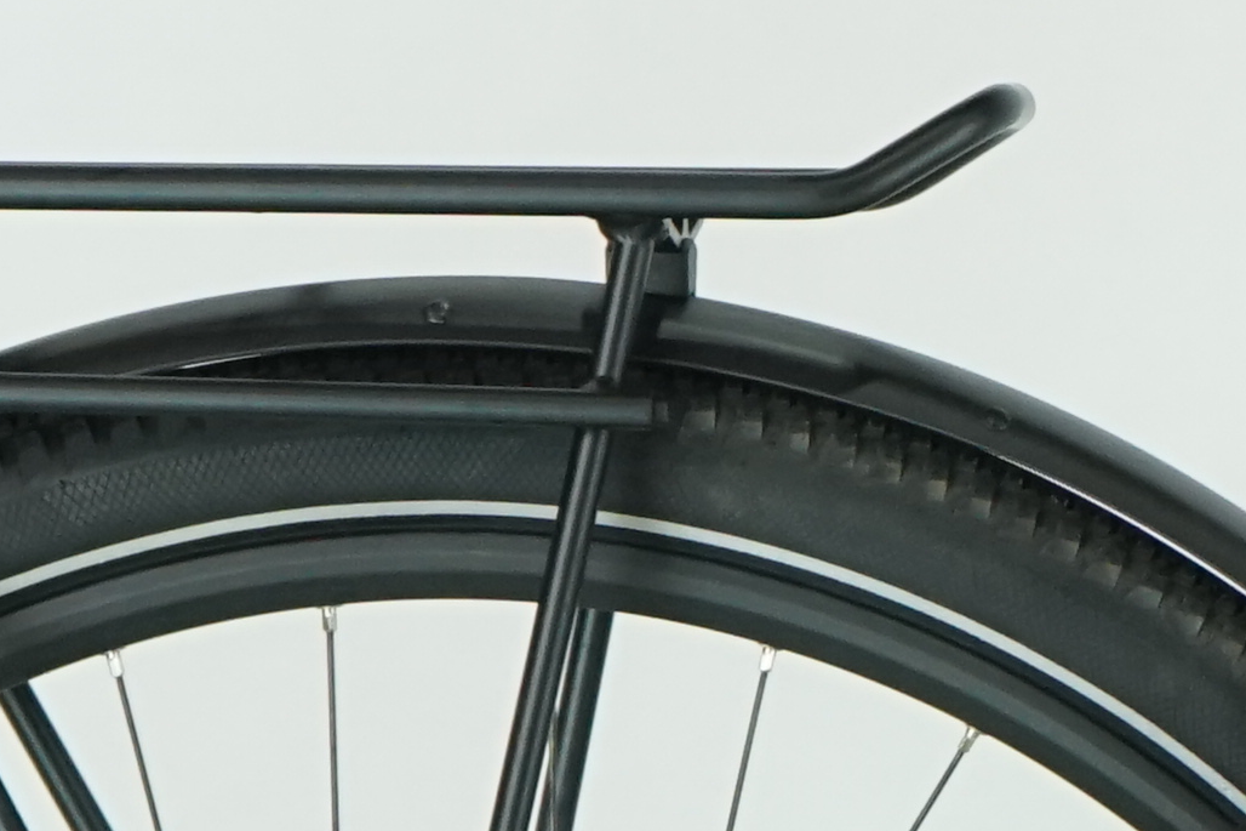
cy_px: 909
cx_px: 2486
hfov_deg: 5.7
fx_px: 12319
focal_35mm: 356
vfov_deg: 3.9
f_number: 5.6
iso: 1600
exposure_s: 1/200
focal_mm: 61
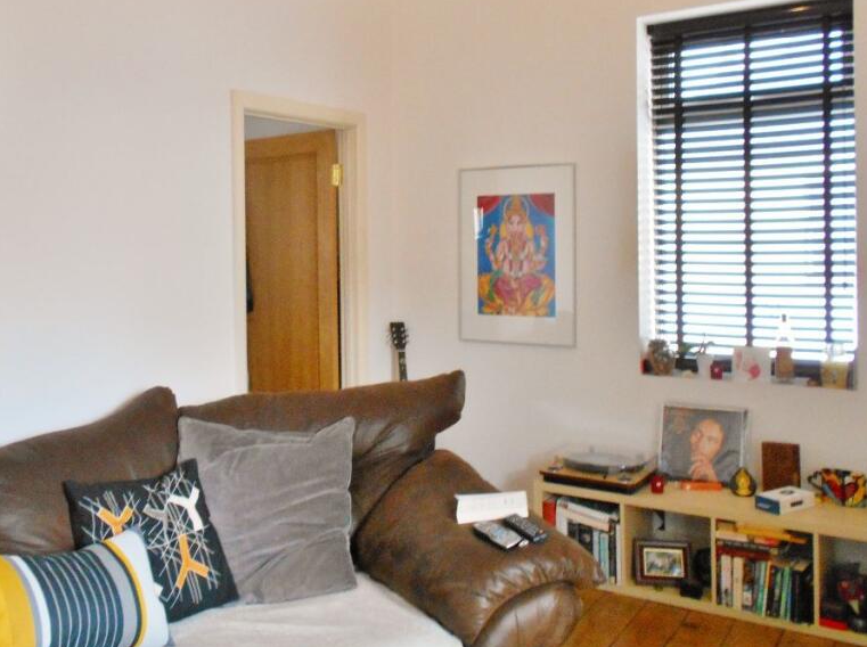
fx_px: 875
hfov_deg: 52.3
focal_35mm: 35
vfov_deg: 40.3
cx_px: 344
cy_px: 241
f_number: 3.2
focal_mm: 4.6
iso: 320
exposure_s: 1/30
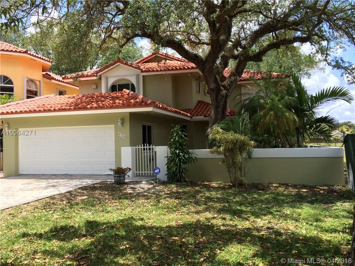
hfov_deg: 60.0
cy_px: 133
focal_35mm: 30
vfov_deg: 46.8
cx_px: 178
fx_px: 308
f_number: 2.2
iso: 32
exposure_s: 1/977
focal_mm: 4.12
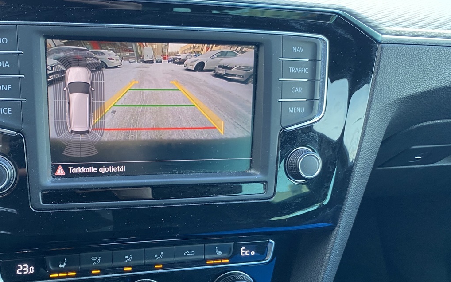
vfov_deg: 32.5
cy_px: 188
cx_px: 141
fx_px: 479
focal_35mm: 39
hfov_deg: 49.3
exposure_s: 1/48
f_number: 1.8
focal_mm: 4.25
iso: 125
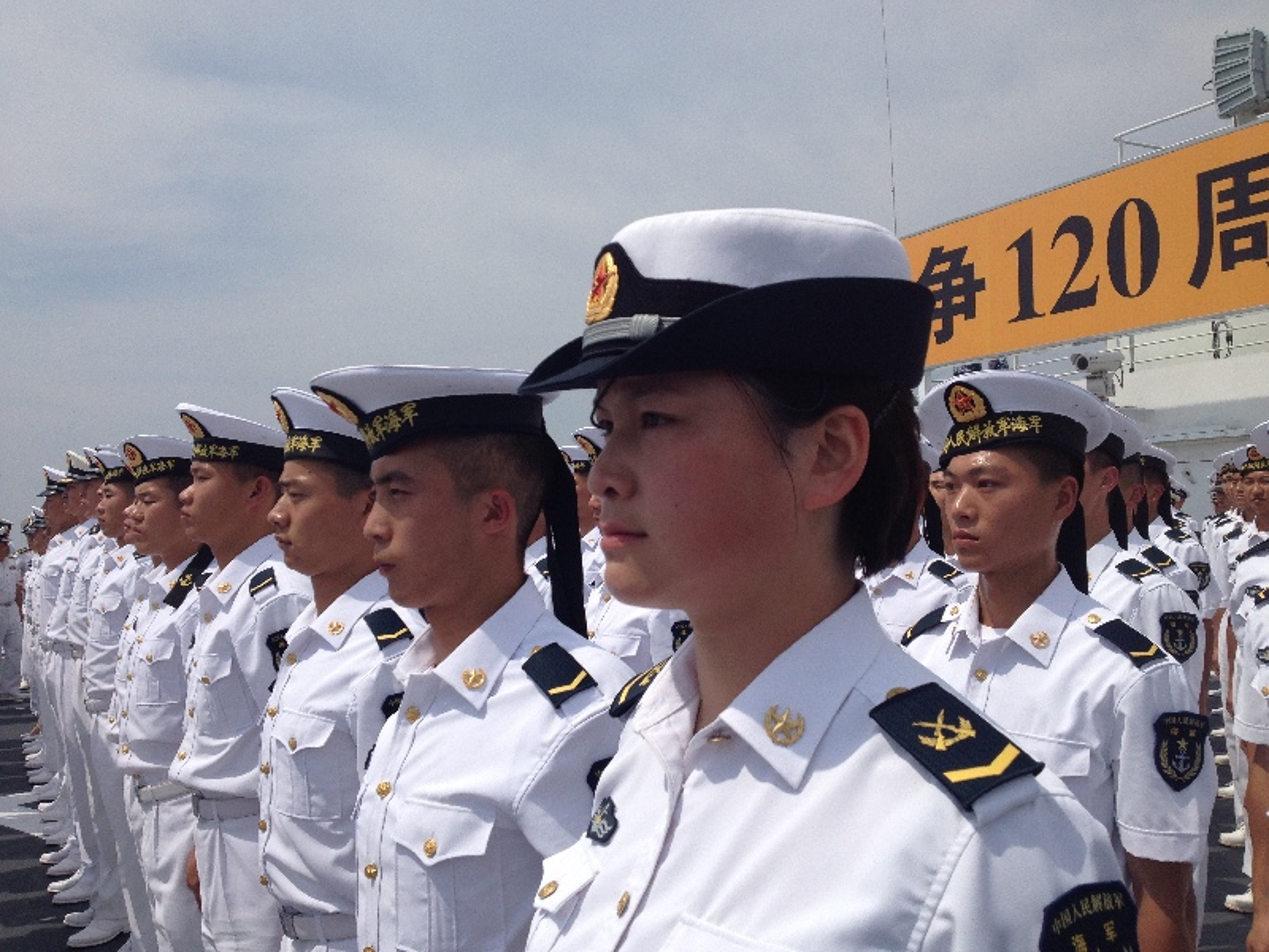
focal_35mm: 35
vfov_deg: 40.7
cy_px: 476
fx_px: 1283
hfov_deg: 52.6
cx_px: 634
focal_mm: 4.28
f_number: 2.4
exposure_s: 1/4255
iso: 50
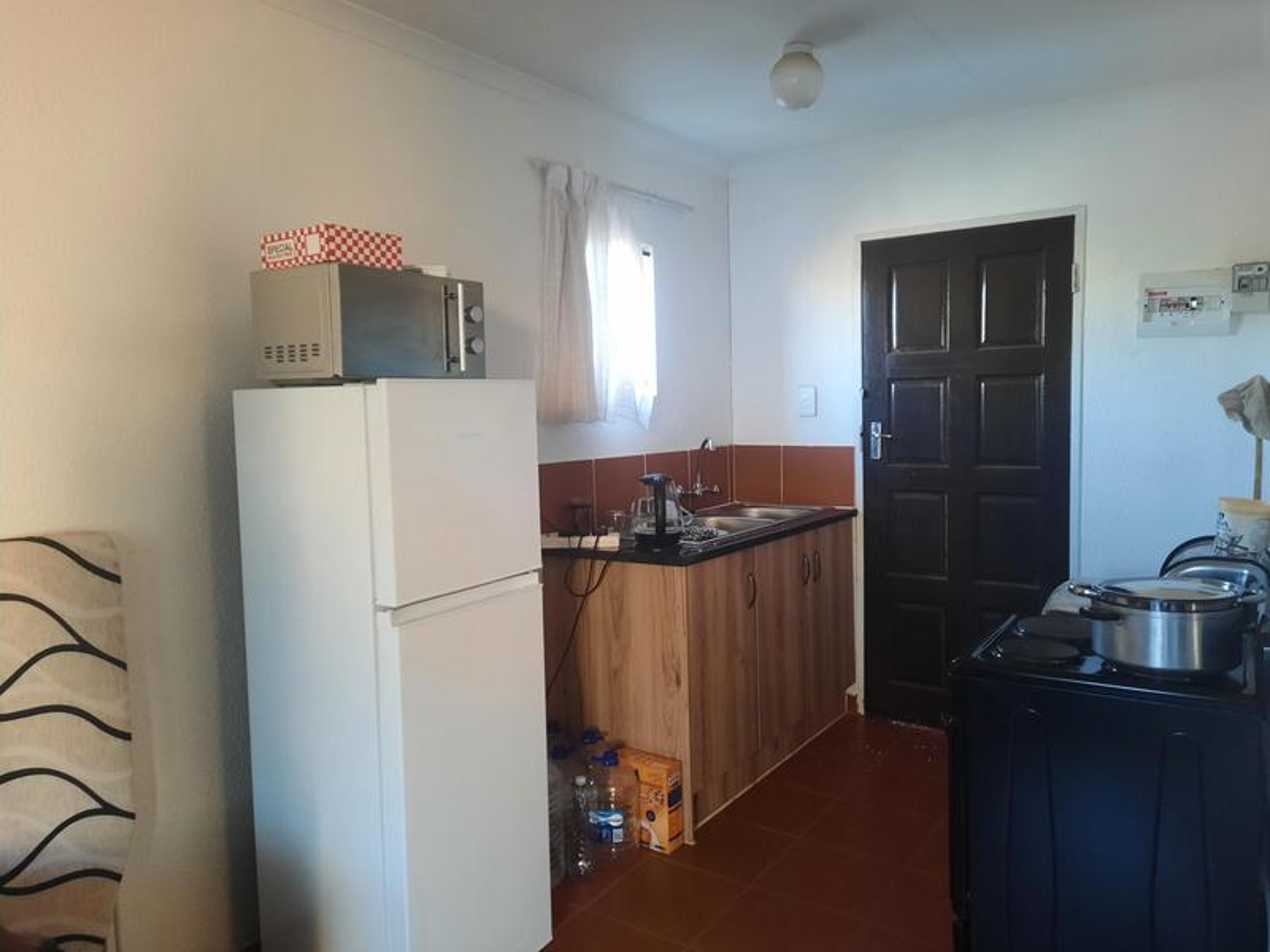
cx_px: 635
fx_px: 917
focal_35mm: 25
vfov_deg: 54.9
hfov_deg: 69.4
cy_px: 476
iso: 250
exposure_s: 1/30
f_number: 2
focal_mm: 4.6
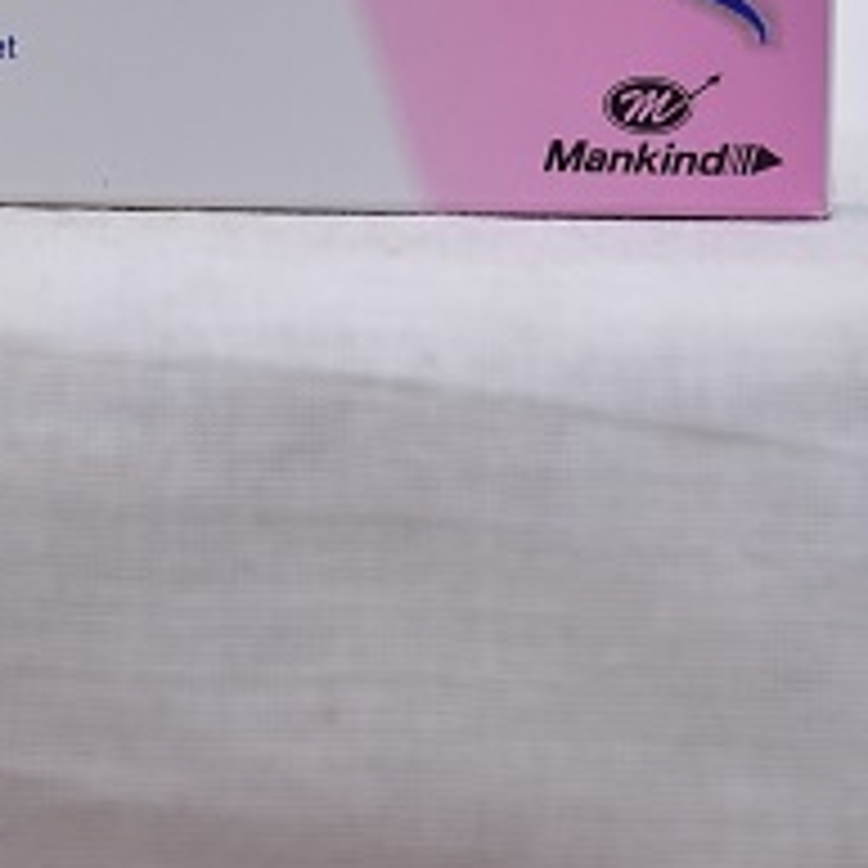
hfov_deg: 6.3
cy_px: -135
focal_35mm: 278
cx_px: 144
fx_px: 7887
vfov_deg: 6.3
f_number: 4.5
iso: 1600
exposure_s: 1/125
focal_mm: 120
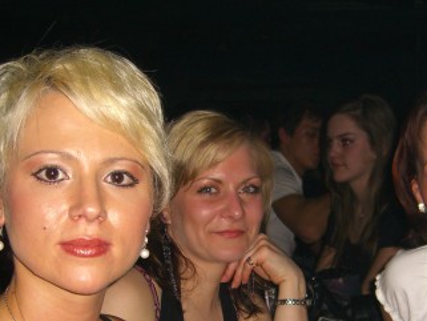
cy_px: 278
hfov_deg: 27.4
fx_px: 876
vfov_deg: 20.4
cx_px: 249
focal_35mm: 71
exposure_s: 1/60
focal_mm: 7.9
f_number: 2.8
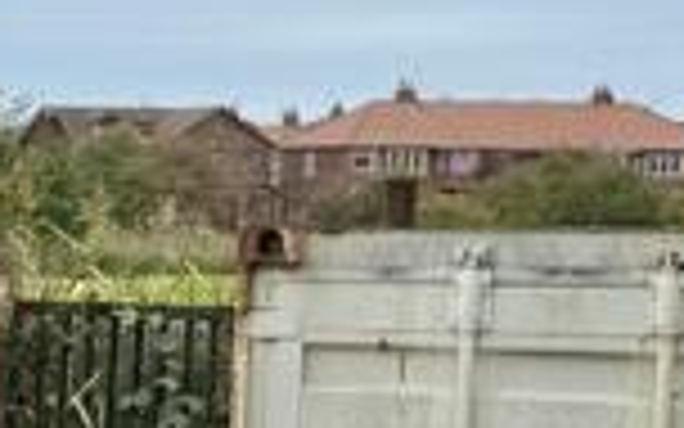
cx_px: -1552
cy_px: 374
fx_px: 3188
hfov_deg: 9.1
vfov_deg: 7.7
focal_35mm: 171
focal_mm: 6.76
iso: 80
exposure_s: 1/2907
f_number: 1.78
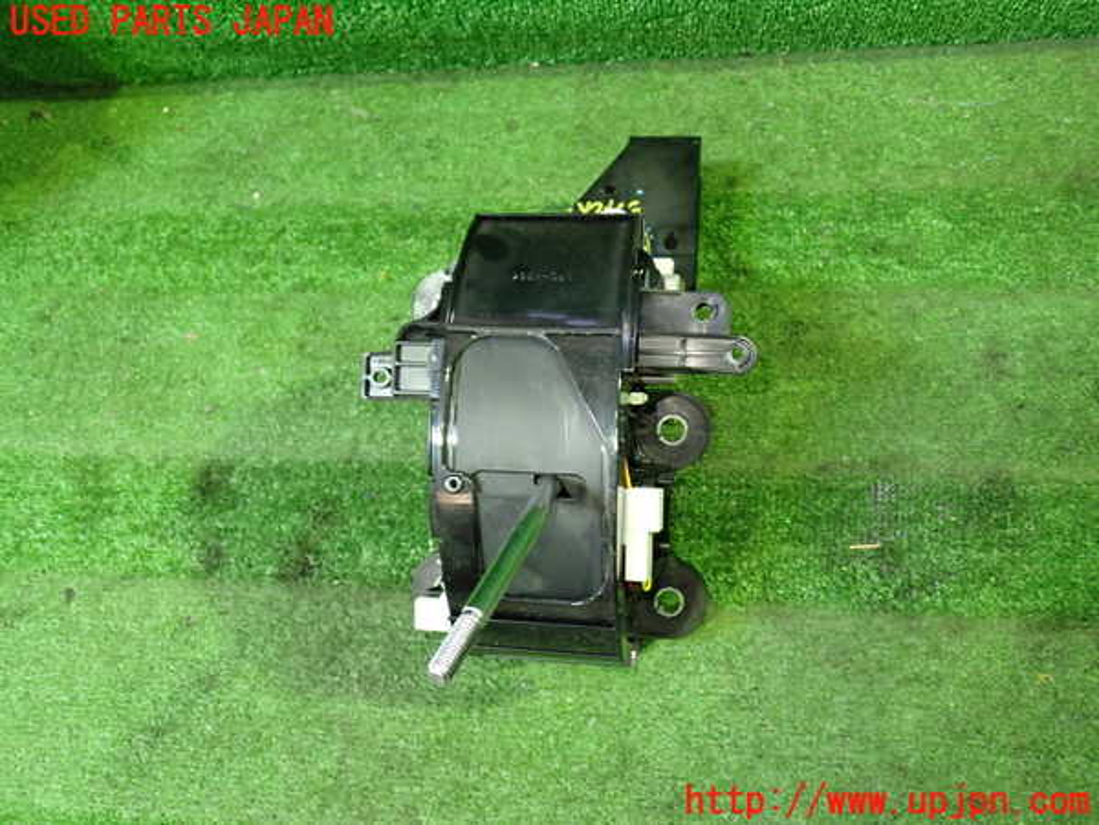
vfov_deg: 46.8
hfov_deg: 60.0
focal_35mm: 30
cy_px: 412
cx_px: 550
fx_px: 952
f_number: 2.3
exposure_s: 1/30
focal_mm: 5.4
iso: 500
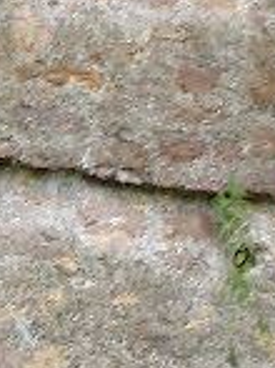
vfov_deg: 6.0
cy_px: -108
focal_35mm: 326
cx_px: 98
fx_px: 3458
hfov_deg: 4.6
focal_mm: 12.52
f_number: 4
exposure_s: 1/113
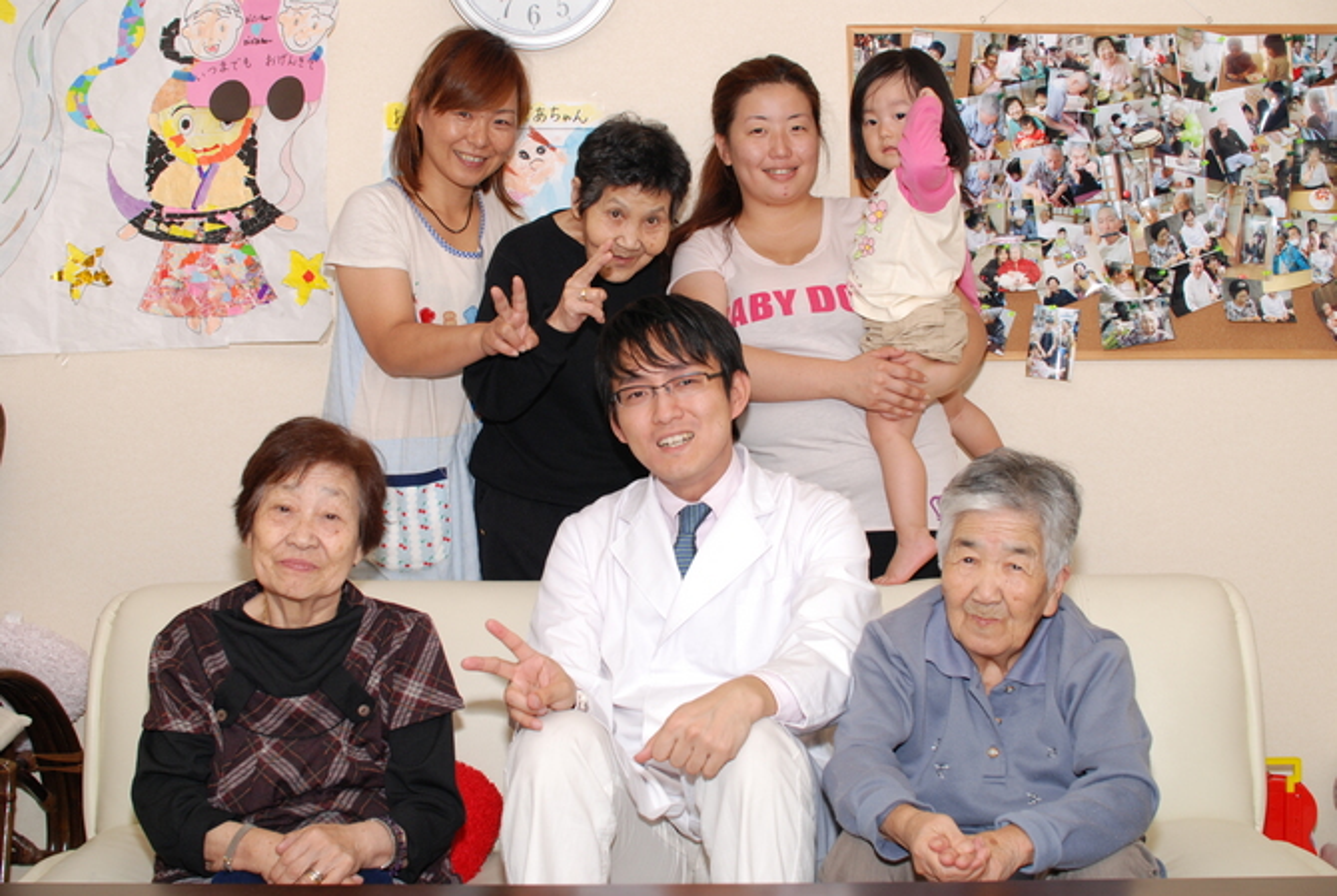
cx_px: 668
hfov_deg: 43.5
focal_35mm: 45
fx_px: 1674
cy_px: 448
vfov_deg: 30.0
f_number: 5.6
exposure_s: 1/125
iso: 320
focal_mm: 30
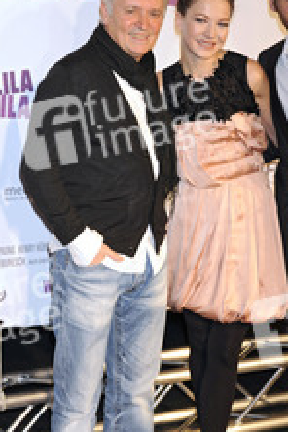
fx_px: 1512
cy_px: 222
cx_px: 173
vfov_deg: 16.3
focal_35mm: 126
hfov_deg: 10.9
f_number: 5.6
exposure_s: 1/160
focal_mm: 70
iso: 400
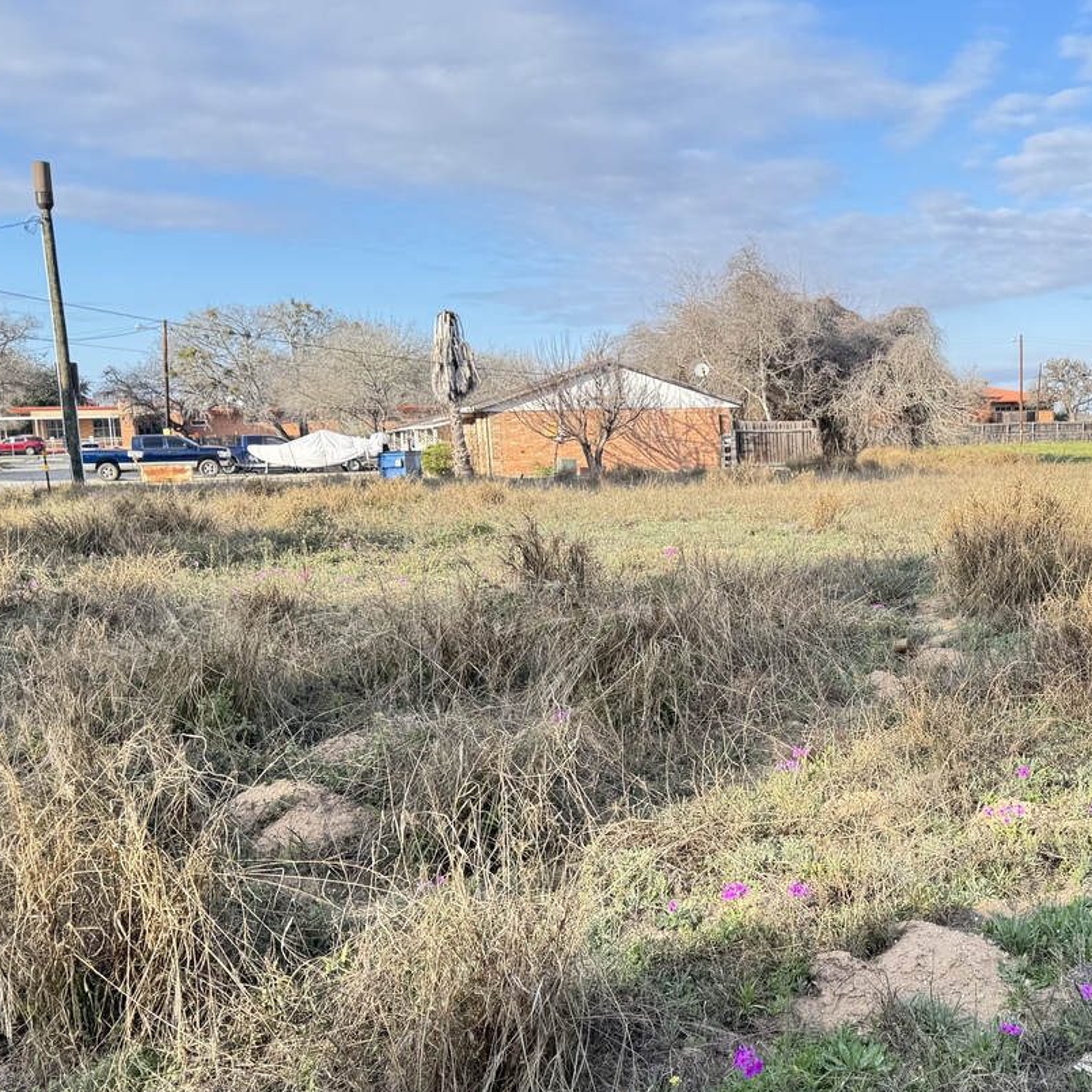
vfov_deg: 43.8
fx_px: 1356
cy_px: 603
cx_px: 852
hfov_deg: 42.2
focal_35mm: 38
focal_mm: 6.76
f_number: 1.78
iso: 80
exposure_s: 1/1076
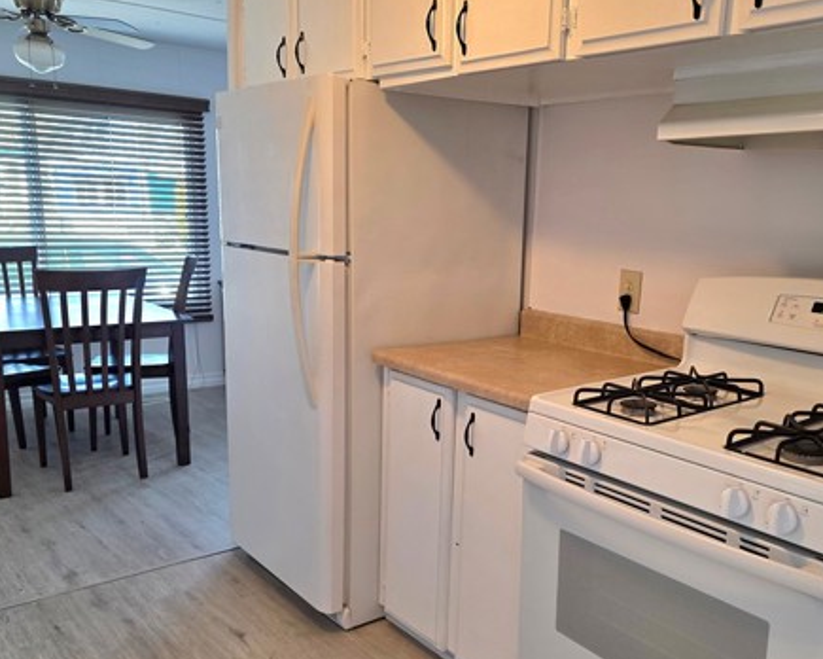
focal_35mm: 33
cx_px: 494
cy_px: 369
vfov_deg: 44.5
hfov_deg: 53.8
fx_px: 804
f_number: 1.7
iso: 160
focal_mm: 6.3
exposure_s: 1/120
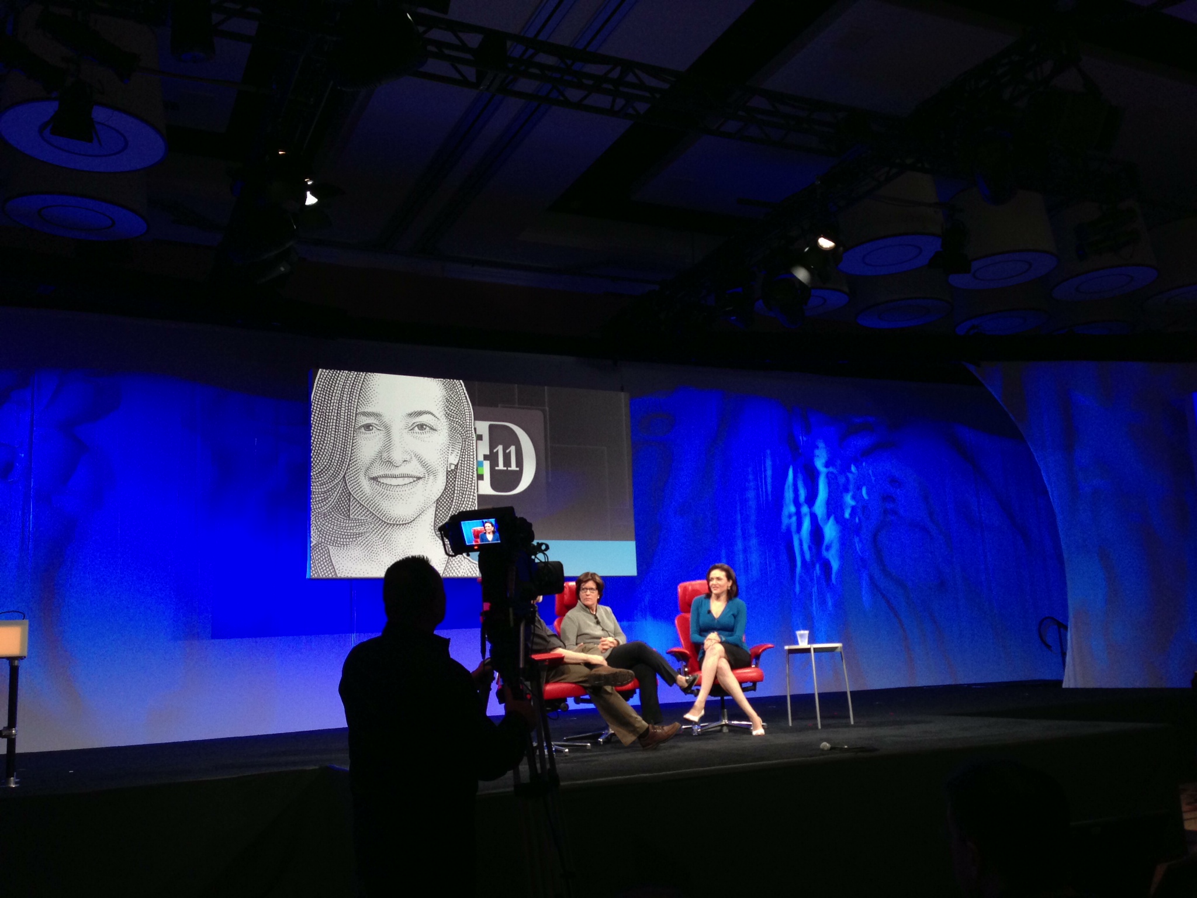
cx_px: 598
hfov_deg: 55.4
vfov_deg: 42.9
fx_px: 1141
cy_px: 449
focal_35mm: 33
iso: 100
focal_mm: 4.13
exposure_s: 1/20
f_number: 2.4
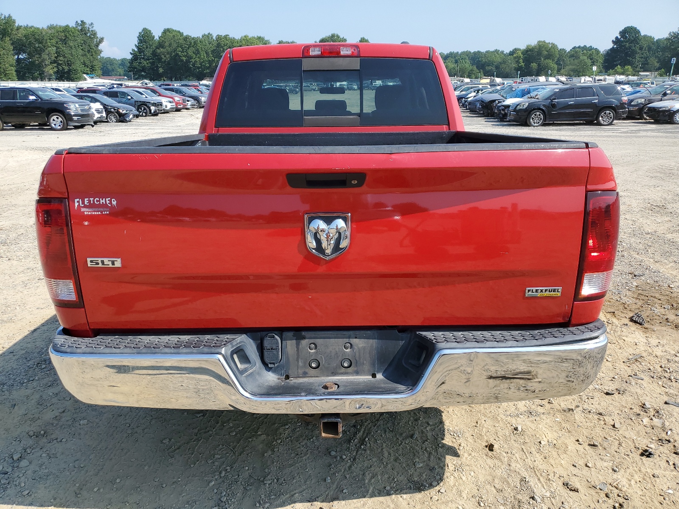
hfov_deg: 67.3
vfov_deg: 53.1
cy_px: 254
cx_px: 340
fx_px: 510
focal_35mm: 26
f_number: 1.5
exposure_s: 1/2000
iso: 50
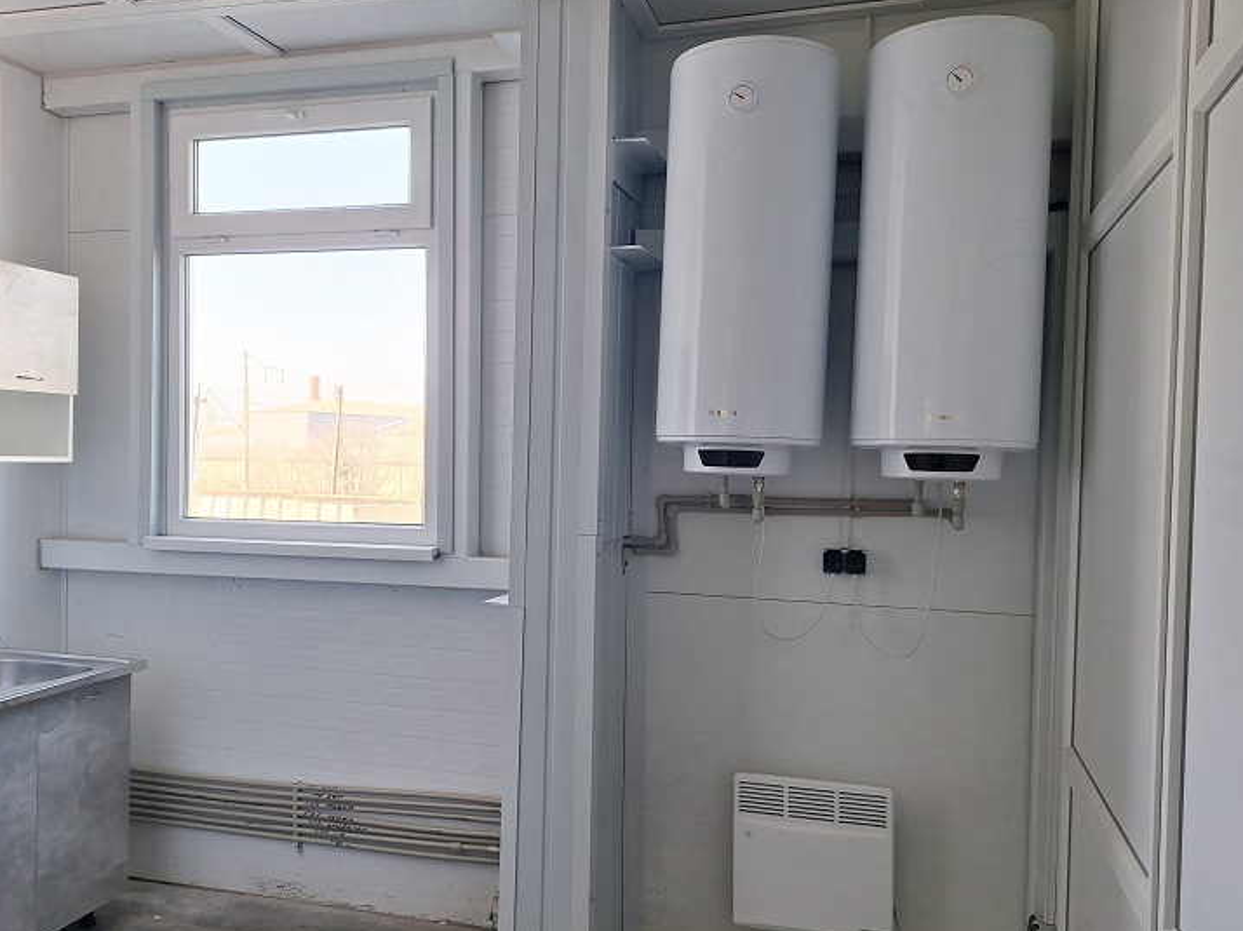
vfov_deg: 48.2
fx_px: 1041
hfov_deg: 61.5
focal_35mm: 29
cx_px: 545
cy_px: 497
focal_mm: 5.54
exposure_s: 1/114
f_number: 1.8
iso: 40
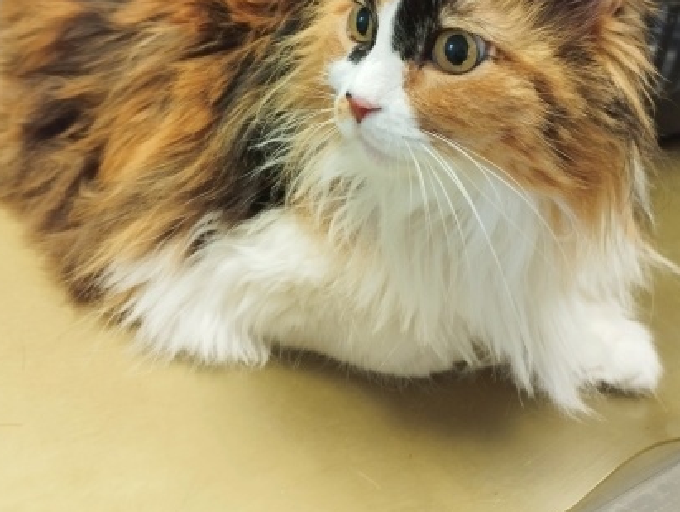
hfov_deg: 52.6
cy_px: 116
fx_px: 688
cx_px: 349
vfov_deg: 39.4
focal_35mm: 35
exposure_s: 1/33.3
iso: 610
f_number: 1.89
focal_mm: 5.89
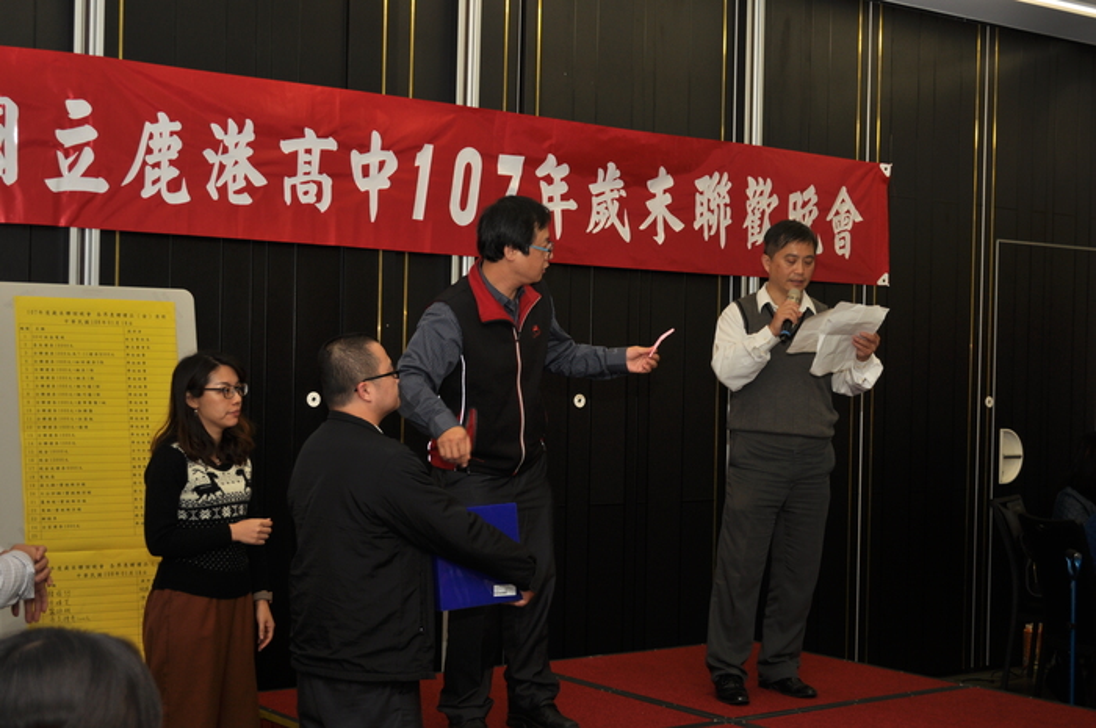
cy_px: 364
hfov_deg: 36.9
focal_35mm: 54
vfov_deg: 25.0
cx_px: 548
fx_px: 1642
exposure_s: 1/125
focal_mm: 36
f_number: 5
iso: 200
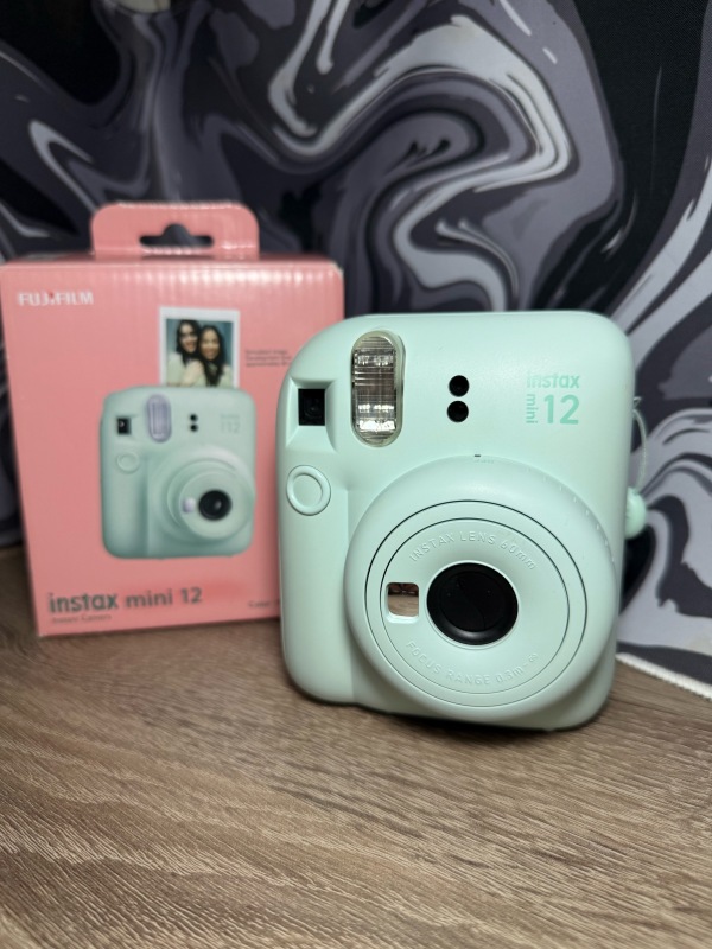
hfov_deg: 56.8
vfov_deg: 71.6
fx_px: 658
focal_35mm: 24
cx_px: 356
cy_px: 474
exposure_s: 1/898
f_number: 1.78
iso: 80
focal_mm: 6.76
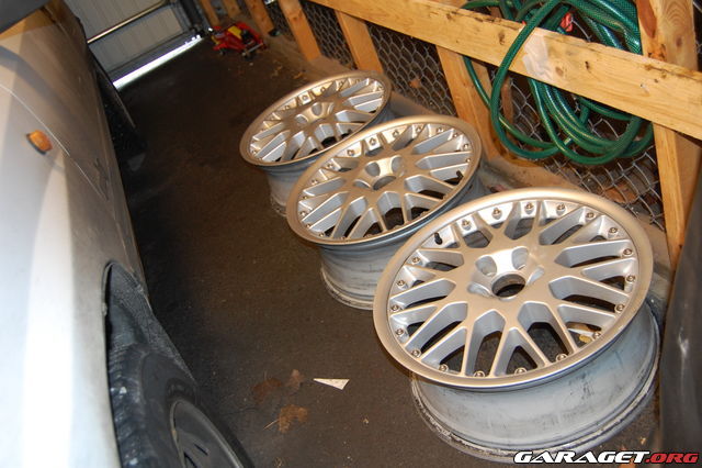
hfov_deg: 55.1
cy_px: 234
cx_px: 351
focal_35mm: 34
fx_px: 672
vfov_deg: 38.3
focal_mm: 23
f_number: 3.8
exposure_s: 1/60
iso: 400
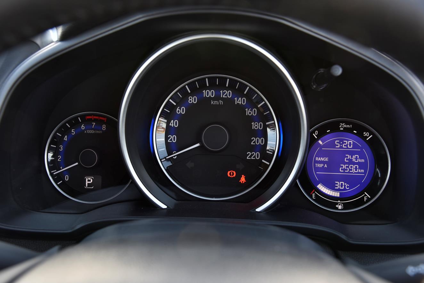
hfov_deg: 50.7
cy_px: 142
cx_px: 212
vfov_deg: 35.1
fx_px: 448
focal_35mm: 38
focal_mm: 38
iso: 200
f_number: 5.6
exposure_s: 1/45
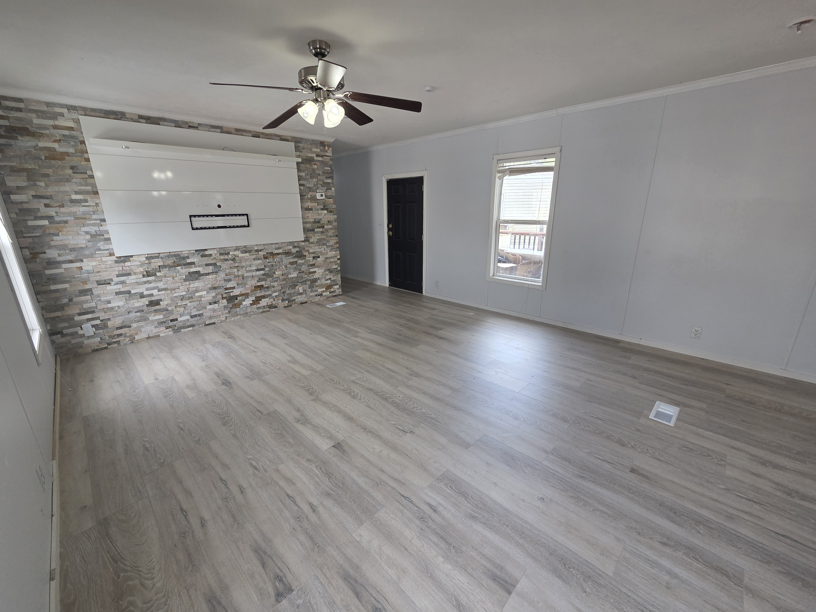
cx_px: 408
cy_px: 306
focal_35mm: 13
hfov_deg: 106.2
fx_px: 306
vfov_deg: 89.9
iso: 80
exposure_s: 1/120
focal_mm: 2.2
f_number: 2.2
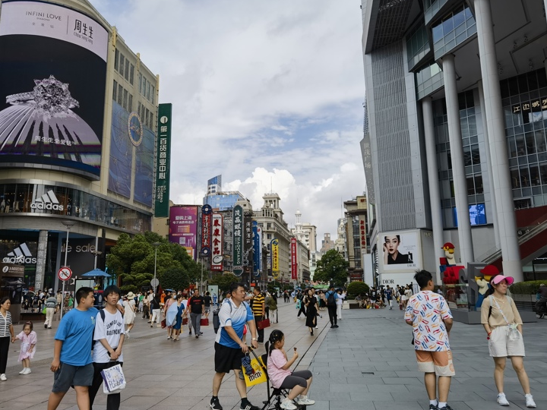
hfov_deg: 59.9
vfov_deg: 46.7
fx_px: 474
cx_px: 254
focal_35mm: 30
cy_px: 188
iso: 50
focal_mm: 6.67
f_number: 1.9
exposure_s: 1/4310
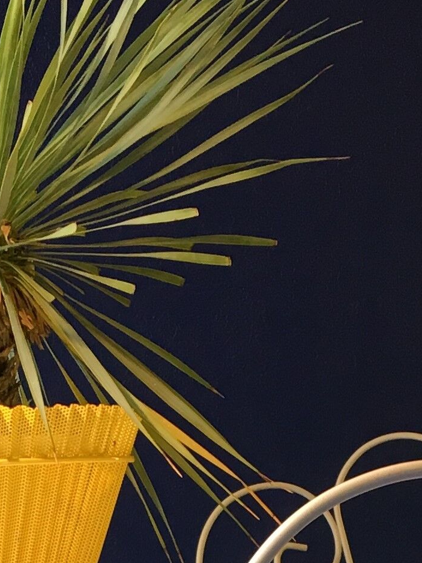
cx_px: 155
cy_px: 886
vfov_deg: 15.0
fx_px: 1951
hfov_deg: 12.3
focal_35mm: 120
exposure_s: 1/33
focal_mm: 4.15
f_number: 2.2
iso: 25
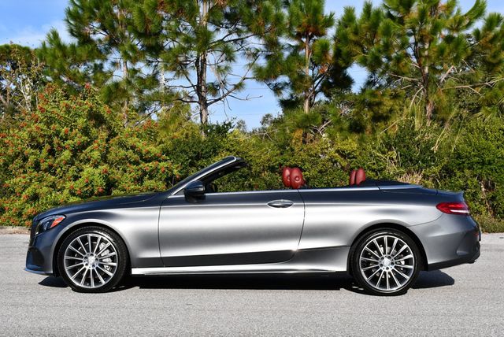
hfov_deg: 32.4
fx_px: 869
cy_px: 168
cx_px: 252
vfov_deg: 22.0
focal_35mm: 62
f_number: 9
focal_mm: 31
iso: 100
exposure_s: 1/320
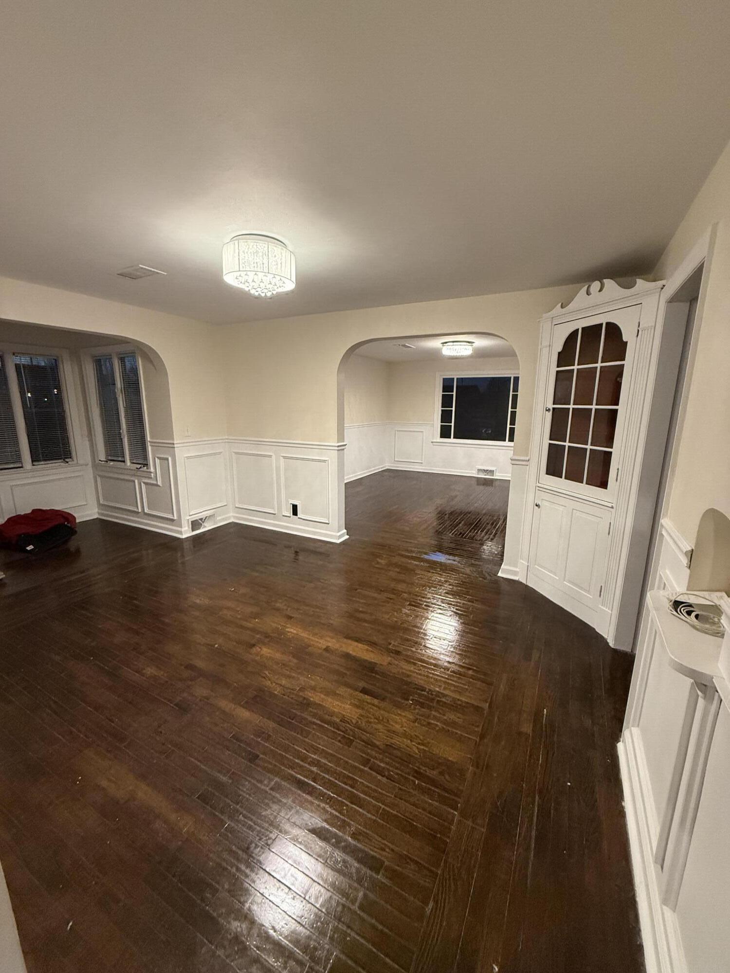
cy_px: 486
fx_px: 394
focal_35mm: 14
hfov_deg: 85.7
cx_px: 365
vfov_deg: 102.1
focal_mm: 2.22
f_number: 2.2
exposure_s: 1/60
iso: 500
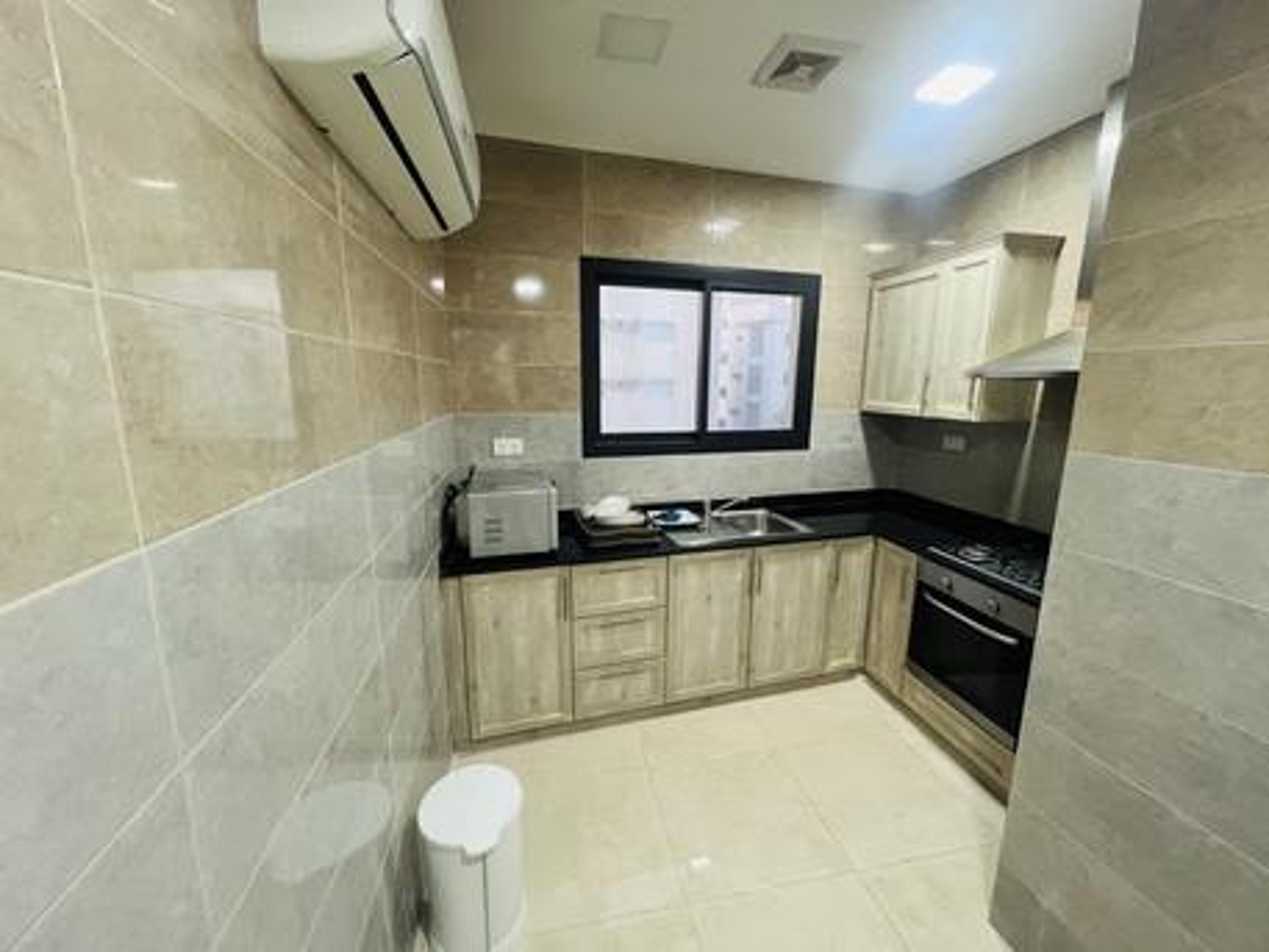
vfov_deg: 89.9
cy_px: 476
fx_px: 477
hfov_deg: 106.2
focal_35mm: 13
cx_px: 634
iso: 250
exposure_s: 1/50
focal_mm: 1.57
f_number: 1.8
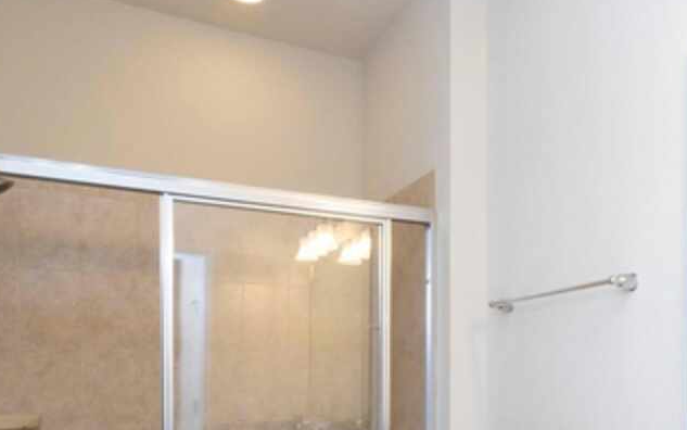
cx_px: 524
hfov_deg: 52.6
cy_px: 397
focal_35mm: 35
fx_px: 655
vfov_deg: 34.1
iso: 1250
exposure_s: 1/20
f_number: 16
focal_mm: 17
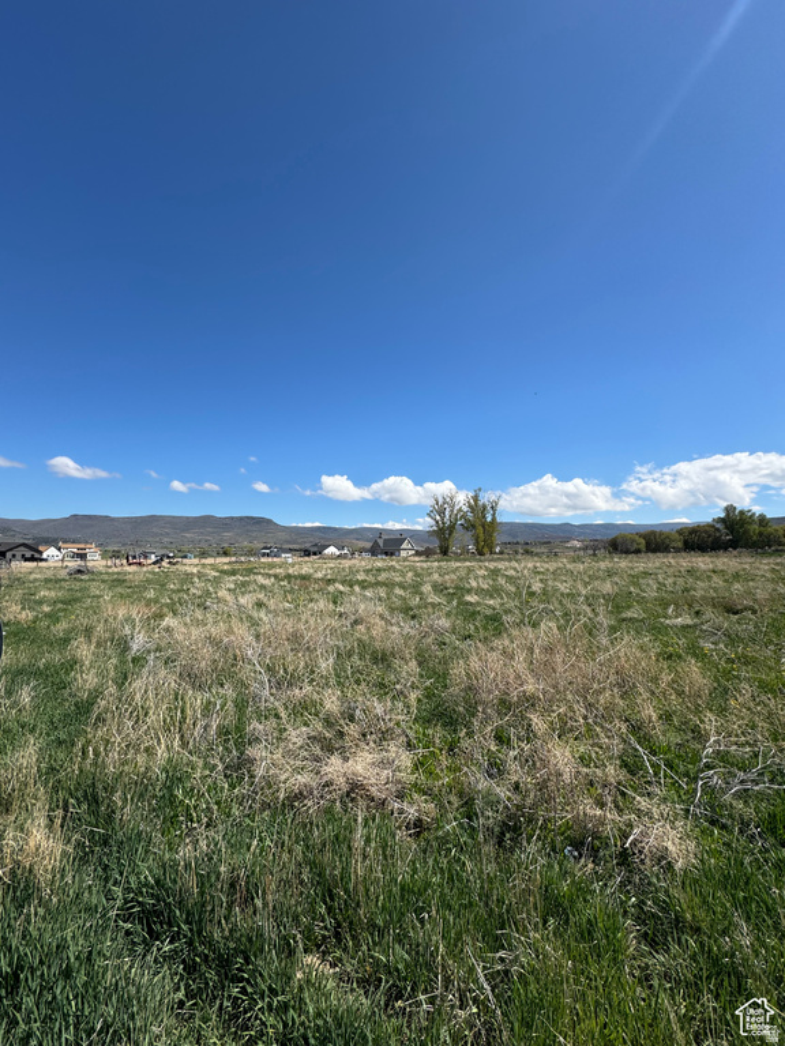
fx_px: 423
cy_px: 523
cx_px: 392
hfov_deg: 85.7
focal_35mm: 14
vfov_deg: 102.1
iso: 50
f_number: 2.2
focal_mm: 2.22
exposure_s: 1/2342
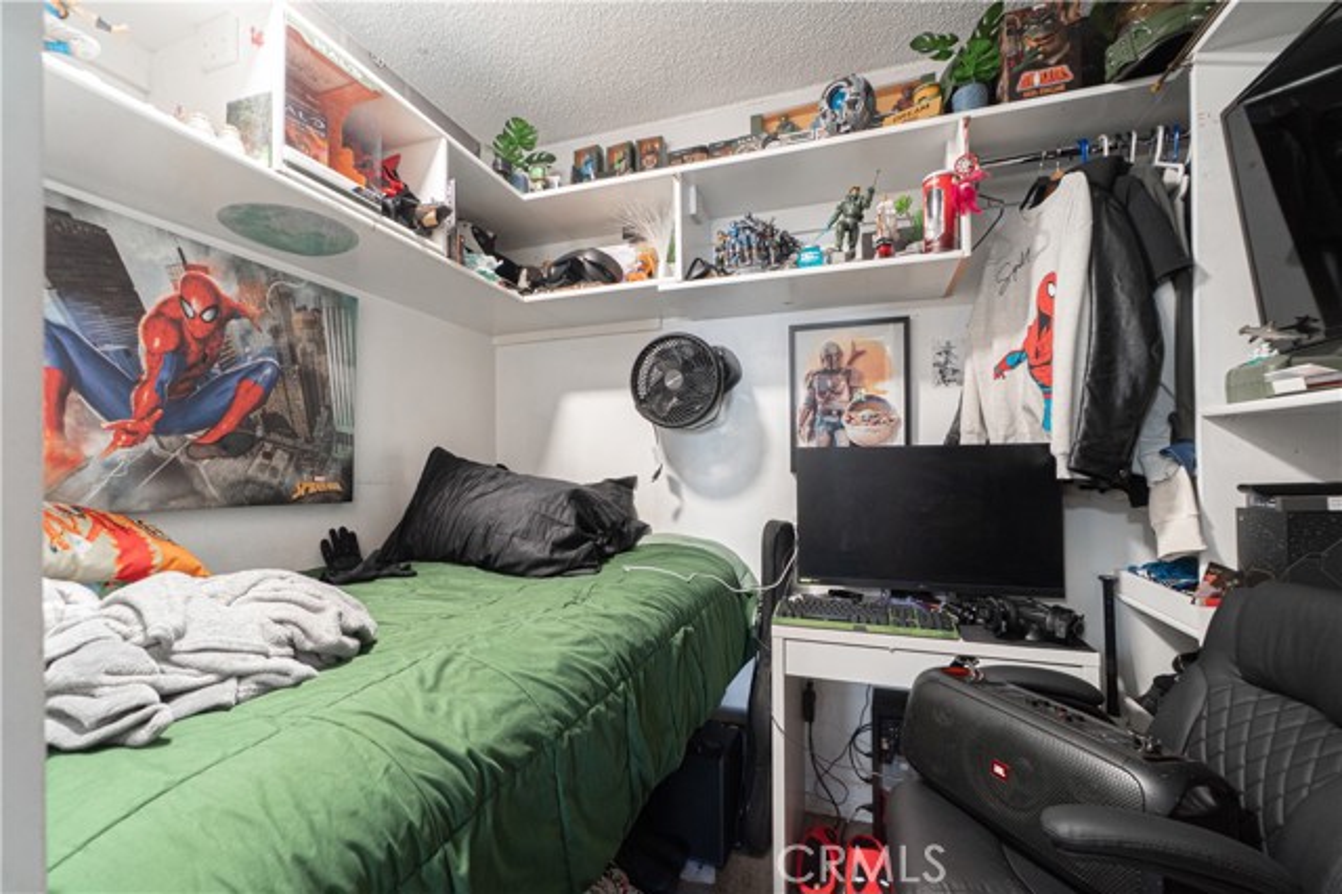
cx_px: 671
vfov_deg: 77.3
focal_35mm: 15
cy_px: 447
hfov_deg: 100.4
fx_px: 559
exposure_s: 1/2.5
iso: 320
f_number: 7.1
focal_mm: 10
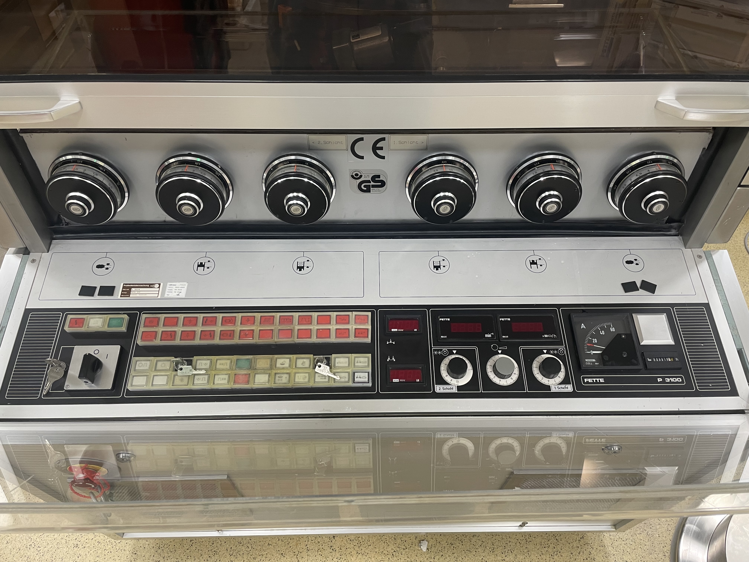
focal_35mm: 26
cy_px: 281
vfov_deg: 53.1
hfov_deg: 67.3
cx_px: 374
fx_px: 563
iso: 80
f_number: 1.6
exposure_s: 1/50
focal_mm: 4.2
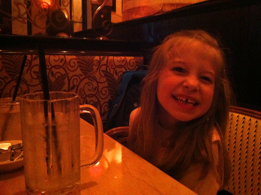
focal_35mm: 35
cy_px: 98
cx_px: 130
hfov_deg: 52.7
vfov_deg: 40.6
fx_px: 264
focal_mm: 3.85
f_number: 2.8
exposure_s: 1/15
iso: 1000
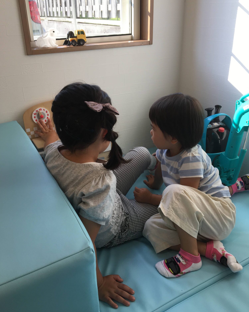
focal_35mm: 31
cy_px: 144
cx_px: 122
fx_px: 286
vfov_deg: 57.1
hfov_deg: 47.1
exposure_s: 1/120
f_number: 2.2
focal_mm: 4.15
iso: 32
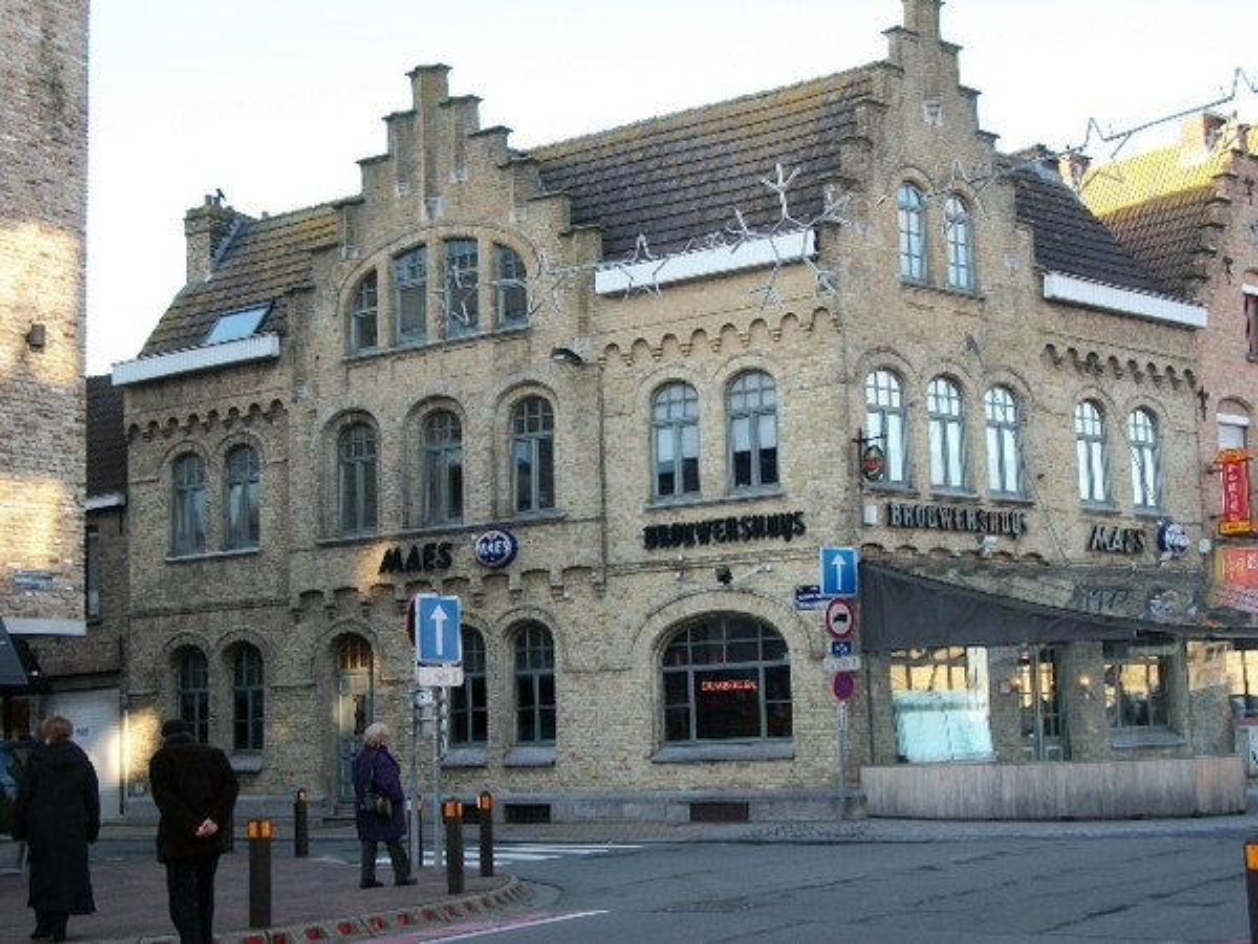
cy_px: 472
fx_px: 1817
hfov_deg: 38.2
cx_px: 629
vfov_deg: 29.1
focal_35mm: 50
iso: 80
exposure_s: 1/100
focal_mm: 8.8
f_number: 3.6
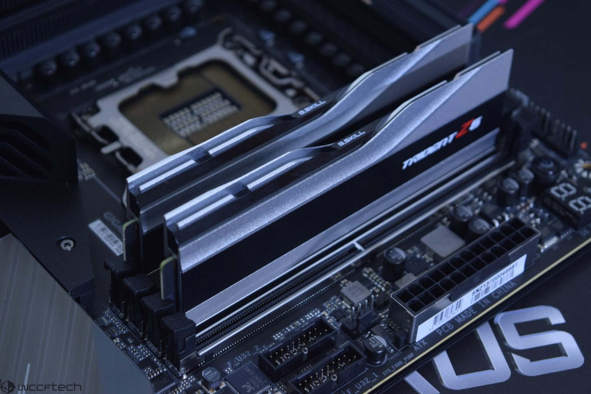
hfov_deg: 24.6
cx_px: 296
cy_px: 197
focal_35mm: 82
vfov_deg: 16.6
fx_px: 1354
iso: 400
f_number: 5.6
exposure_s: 1/5
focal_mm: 55
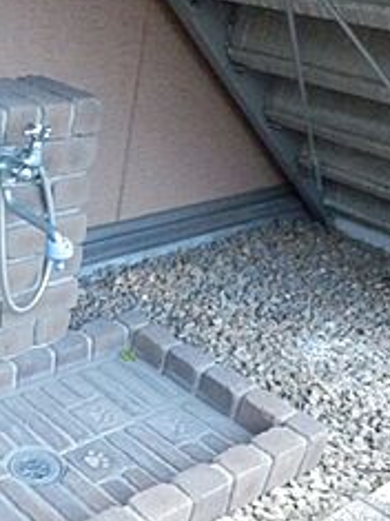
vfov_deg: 38.3
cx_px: 7
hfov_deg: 28.0
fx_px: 737
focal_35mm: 49
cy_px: 361
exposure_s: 1/125
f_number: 3
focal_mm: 4.2
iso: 1600
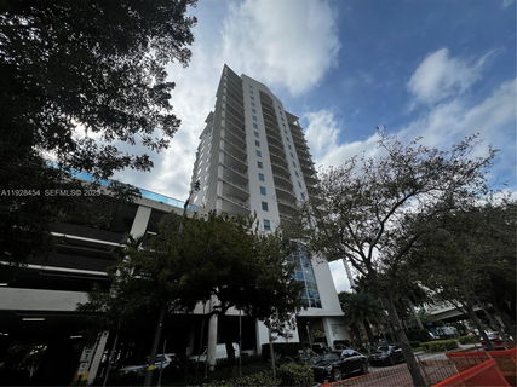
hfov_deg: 106.2
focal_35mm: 13
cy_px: 194
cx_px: 258
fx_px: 194
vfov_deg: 89.9
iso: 32
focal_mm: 1.57
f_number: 1.8
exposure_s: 1/1553
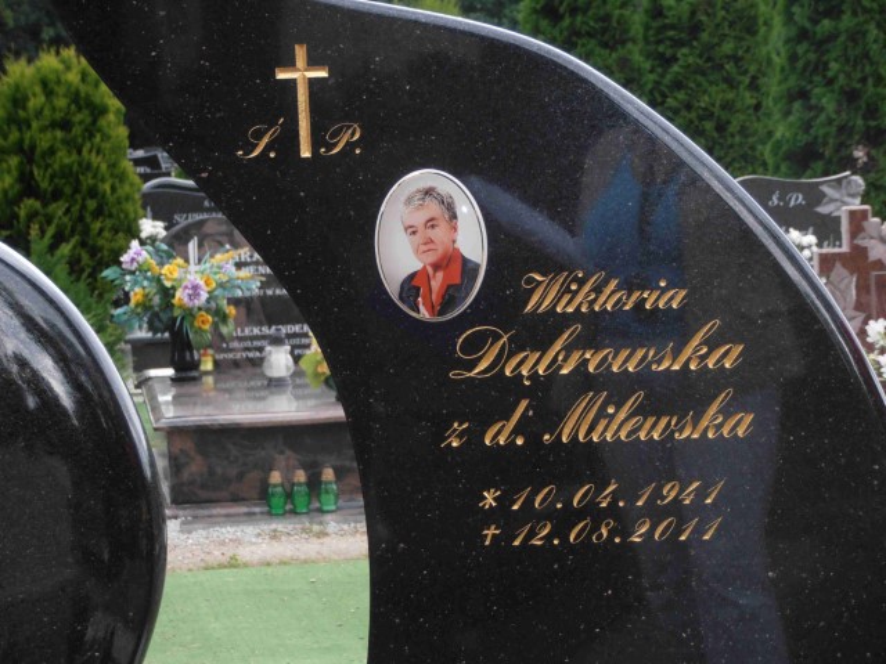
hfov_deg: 14.3
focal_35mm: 138
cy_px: 332
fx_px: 3532
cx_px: 443
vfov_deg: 10.7
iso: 125
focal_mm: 24.39
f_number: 5.8
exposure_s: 1/80
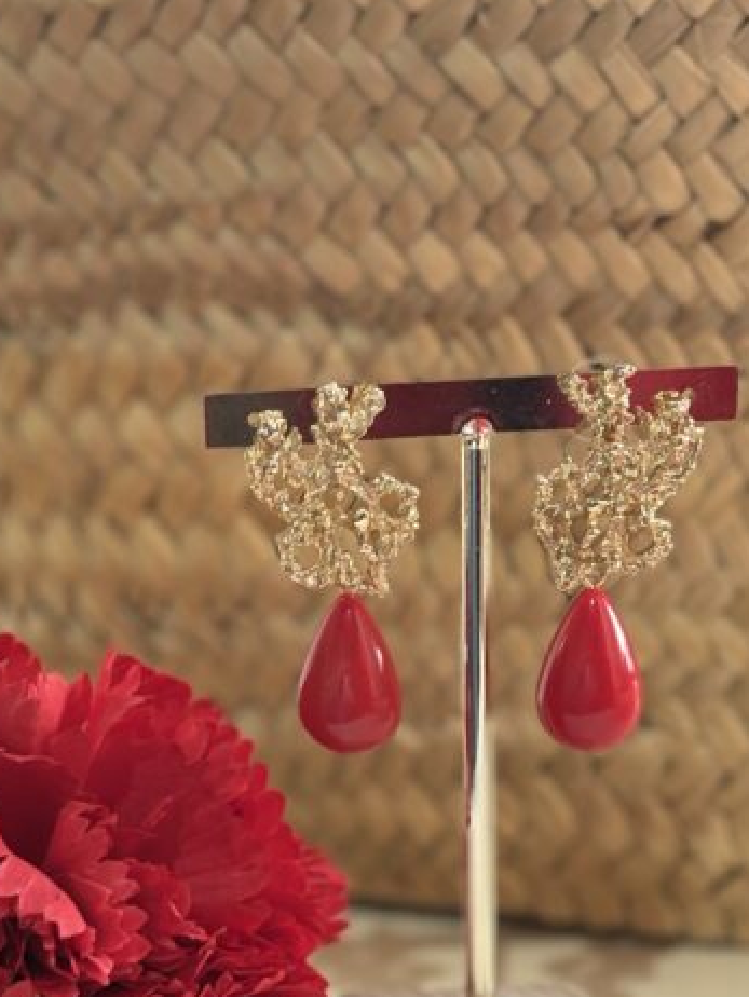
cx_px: 201
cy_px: 650
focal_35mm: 90
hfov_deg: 16.4
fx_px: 2594
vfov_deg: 21.7
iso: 100
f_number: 1.6
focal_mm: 5.96
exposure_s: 1/50
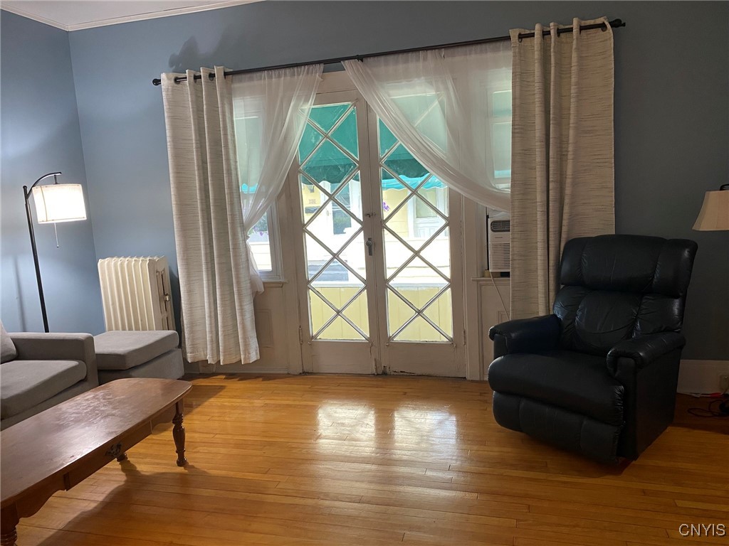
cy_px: 273
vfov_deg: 53.1
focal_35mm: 26
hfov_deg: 67.3
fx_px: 548
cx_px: 364
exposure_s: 1/60
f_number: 1.8
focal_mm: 4.25
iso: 250
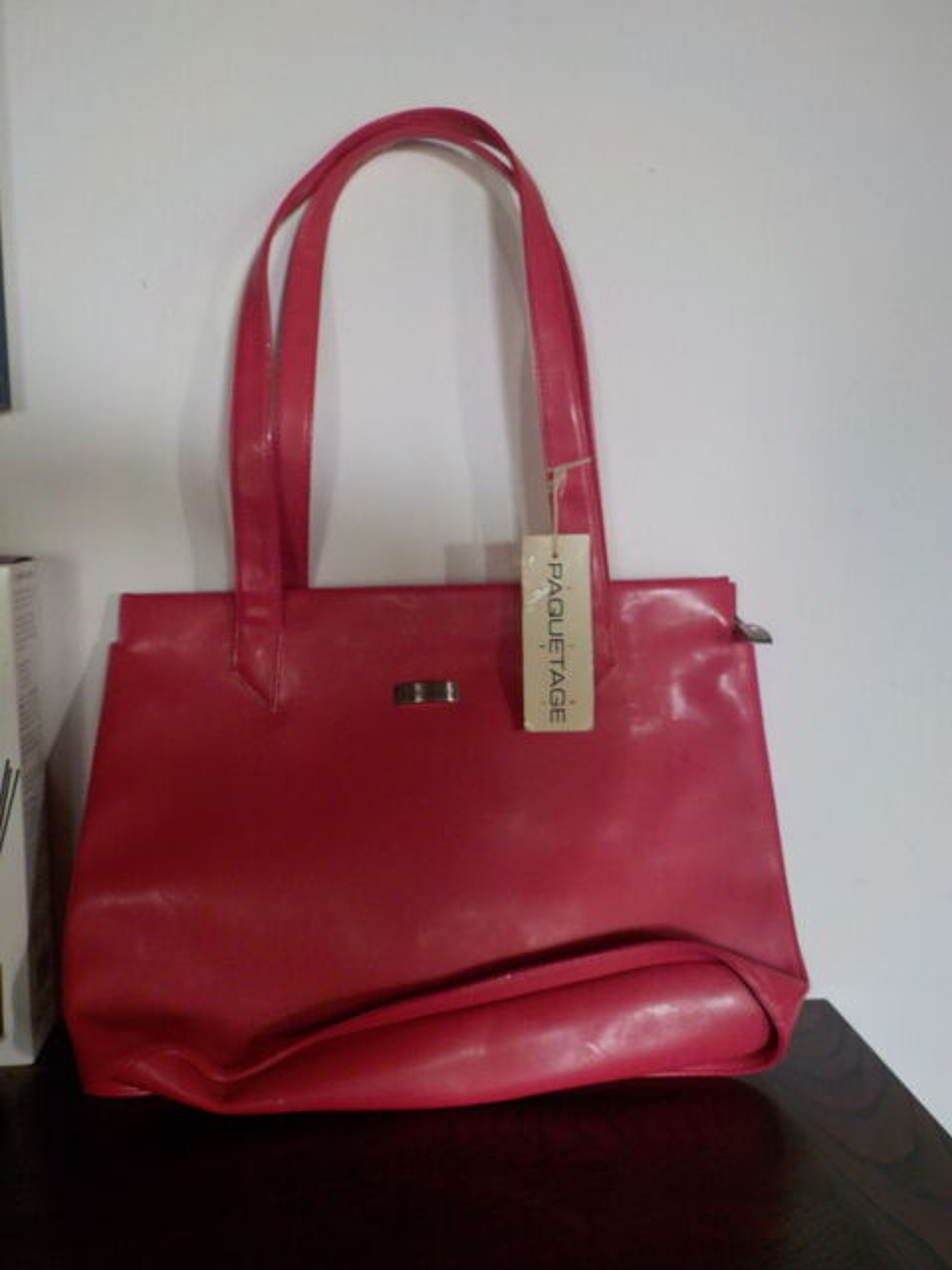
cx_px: 476
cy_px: 635
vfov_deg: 60.0
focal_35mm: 30
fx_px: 1100
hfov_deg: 46.8
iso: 250
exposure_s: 1/30
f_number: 3.3
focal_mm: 4.1
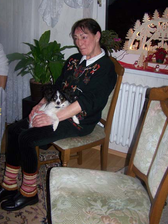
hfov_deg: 36.0
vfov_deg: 46.8
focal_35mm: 40
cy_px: 108
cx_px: 84
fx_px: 259
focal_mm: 6.3
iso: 160
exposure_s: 1/60
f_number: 2.8
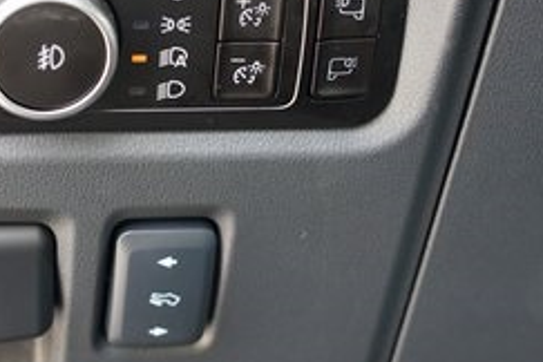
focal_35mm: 95
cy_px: 86
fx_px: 1433
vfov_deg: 14.3
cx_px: 96
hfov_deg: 21.2
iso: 800
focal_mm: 36
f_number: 4
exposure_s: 1/60
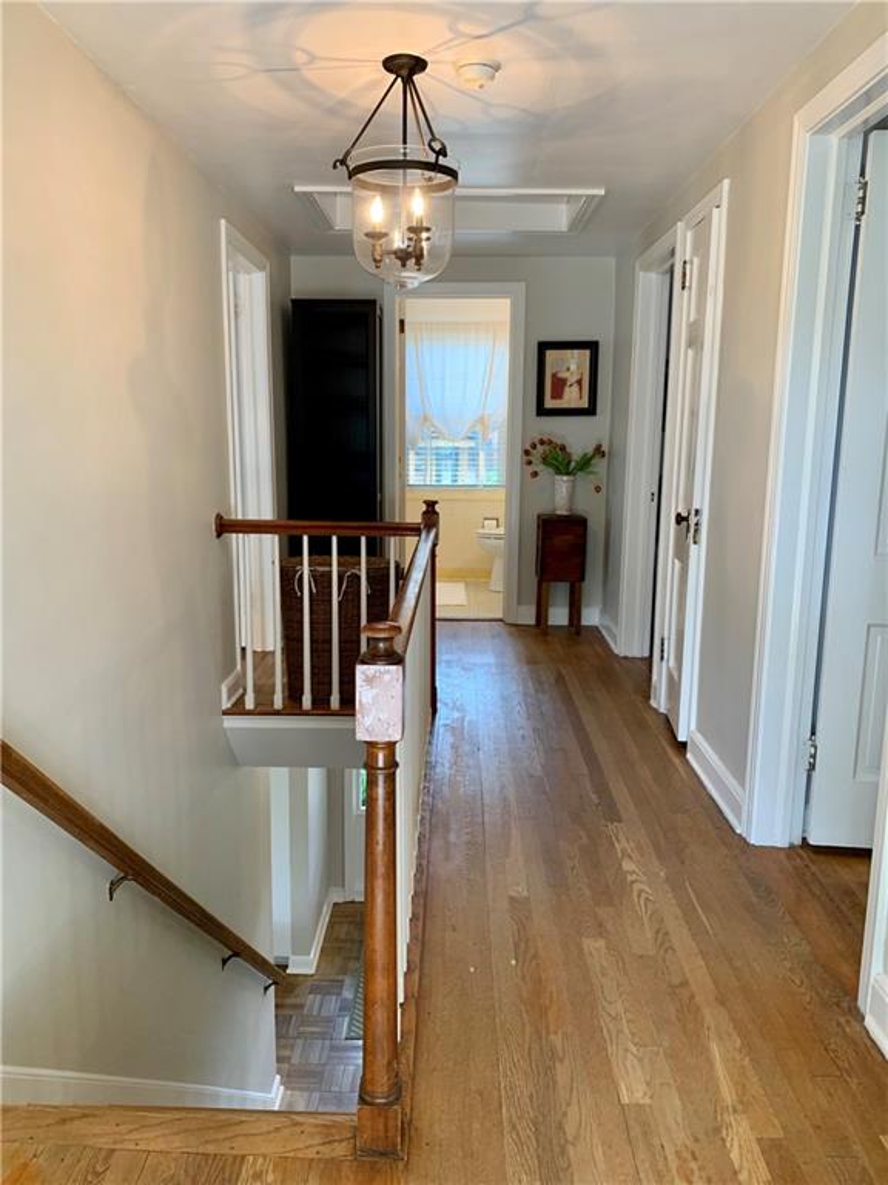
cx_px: 444
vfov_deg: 67.3
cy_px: 592
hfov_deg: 53.1
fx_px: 889
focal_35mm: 26
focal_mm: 4.25
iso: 125
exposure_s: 1/60
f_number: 1.8
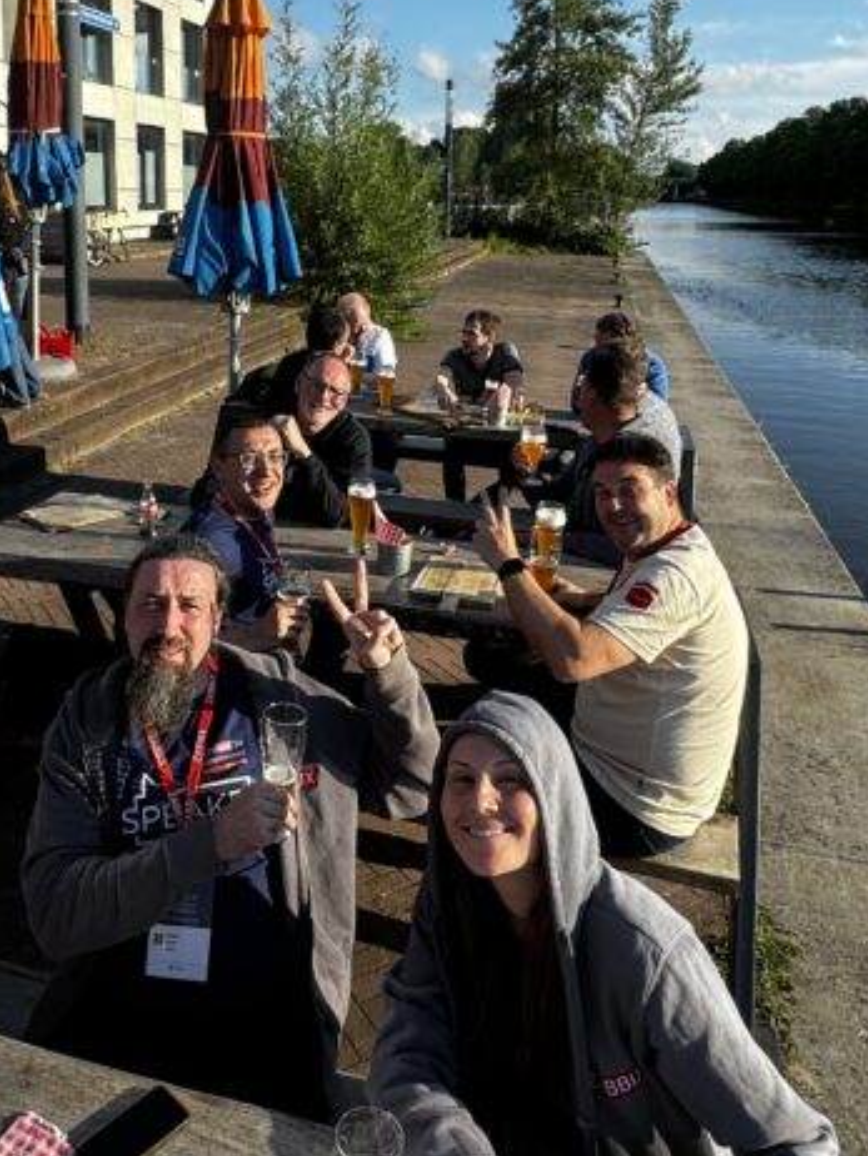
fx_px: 1035
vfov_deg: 56.7
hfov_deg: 45.0
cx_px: 313
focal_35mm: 31
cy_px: 360
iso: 40
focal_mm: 2.22
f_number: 2.2
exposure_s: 1/779
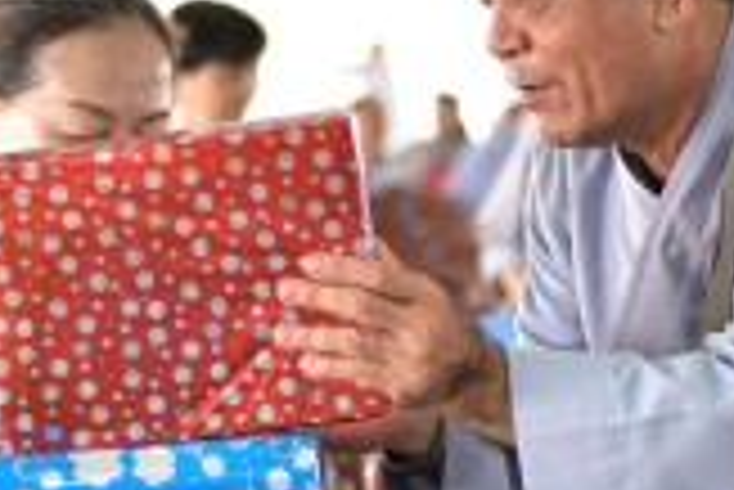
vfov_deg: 5.6
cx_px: 356
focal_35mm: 244
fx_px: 4979
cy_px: 357
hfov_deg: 8.4
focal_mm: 62
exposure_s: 1/125
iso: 1600
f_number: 2.8
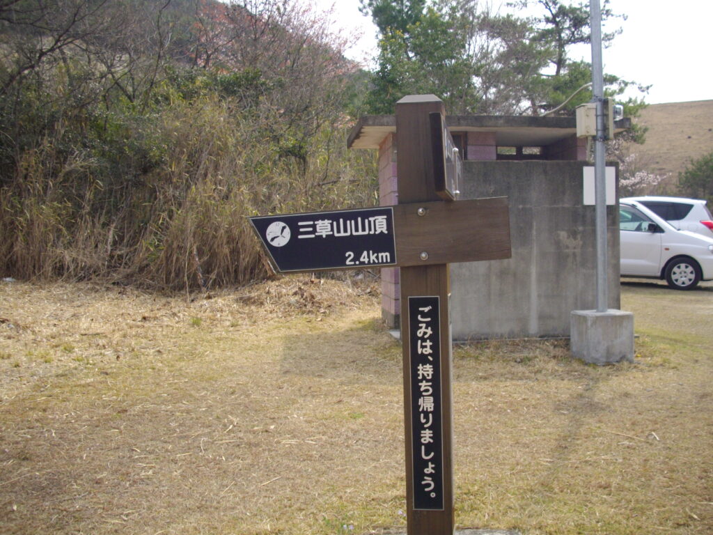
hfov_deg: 50.1
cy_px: 268
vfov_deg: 38.7
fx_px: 762
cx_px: 356
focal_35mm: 37
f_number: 5.6
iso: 100
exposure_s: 1/200
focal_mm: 6.2
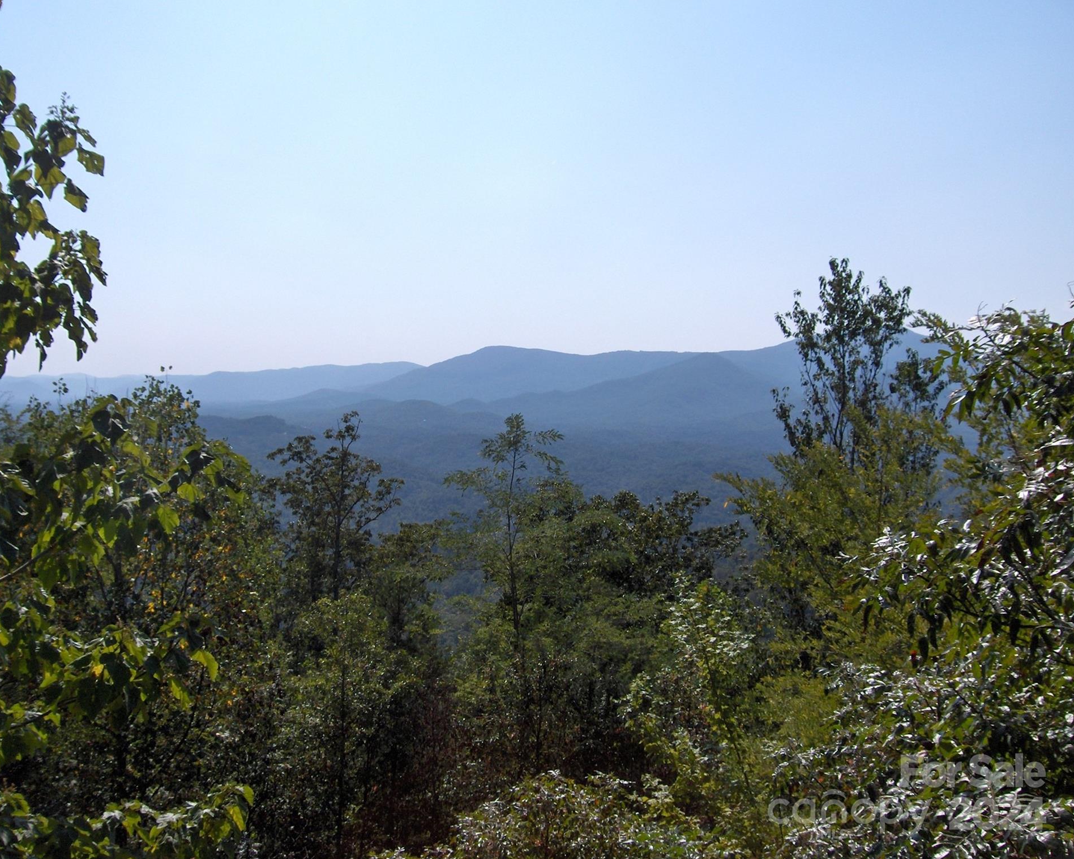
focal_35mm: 41
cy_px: 426
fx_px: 1303
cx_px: 509
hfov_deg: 44.8
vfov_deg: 36.5
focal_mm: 8
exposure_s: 1/1124
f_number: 4.8
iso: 100
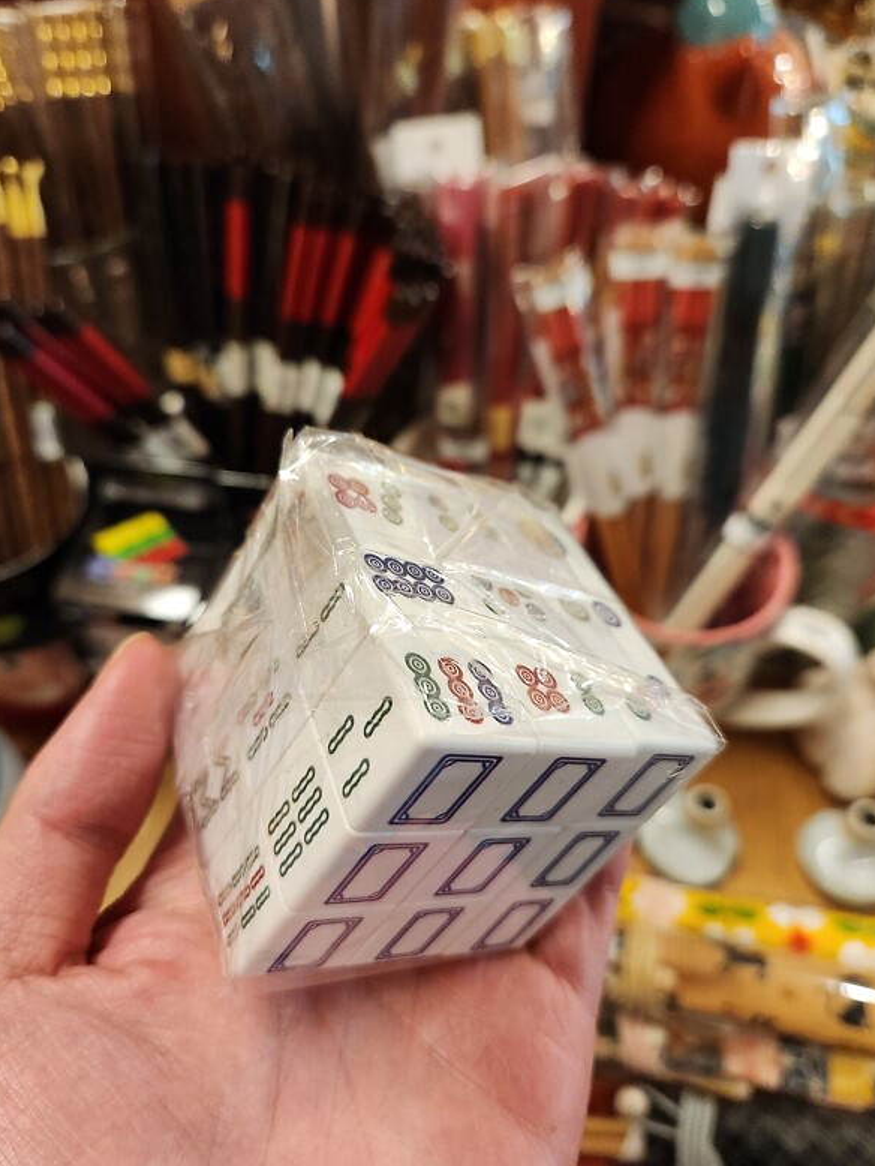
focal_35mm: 26
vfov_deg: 67.2
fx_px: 876
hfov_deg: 53.1
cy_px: 555
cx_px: 440
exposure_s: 1/120
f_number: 1.8
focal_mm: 5.4
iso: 800
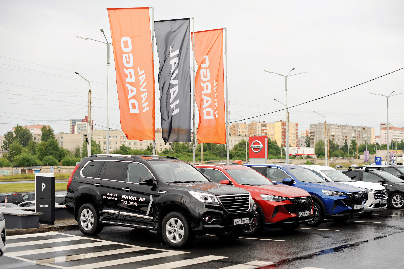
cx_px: 202
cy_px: 134
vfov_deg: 27.0
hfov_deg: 39.6
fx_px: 561
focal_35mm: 50
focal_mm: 50
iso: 200
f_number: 2.8
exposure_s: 1/500
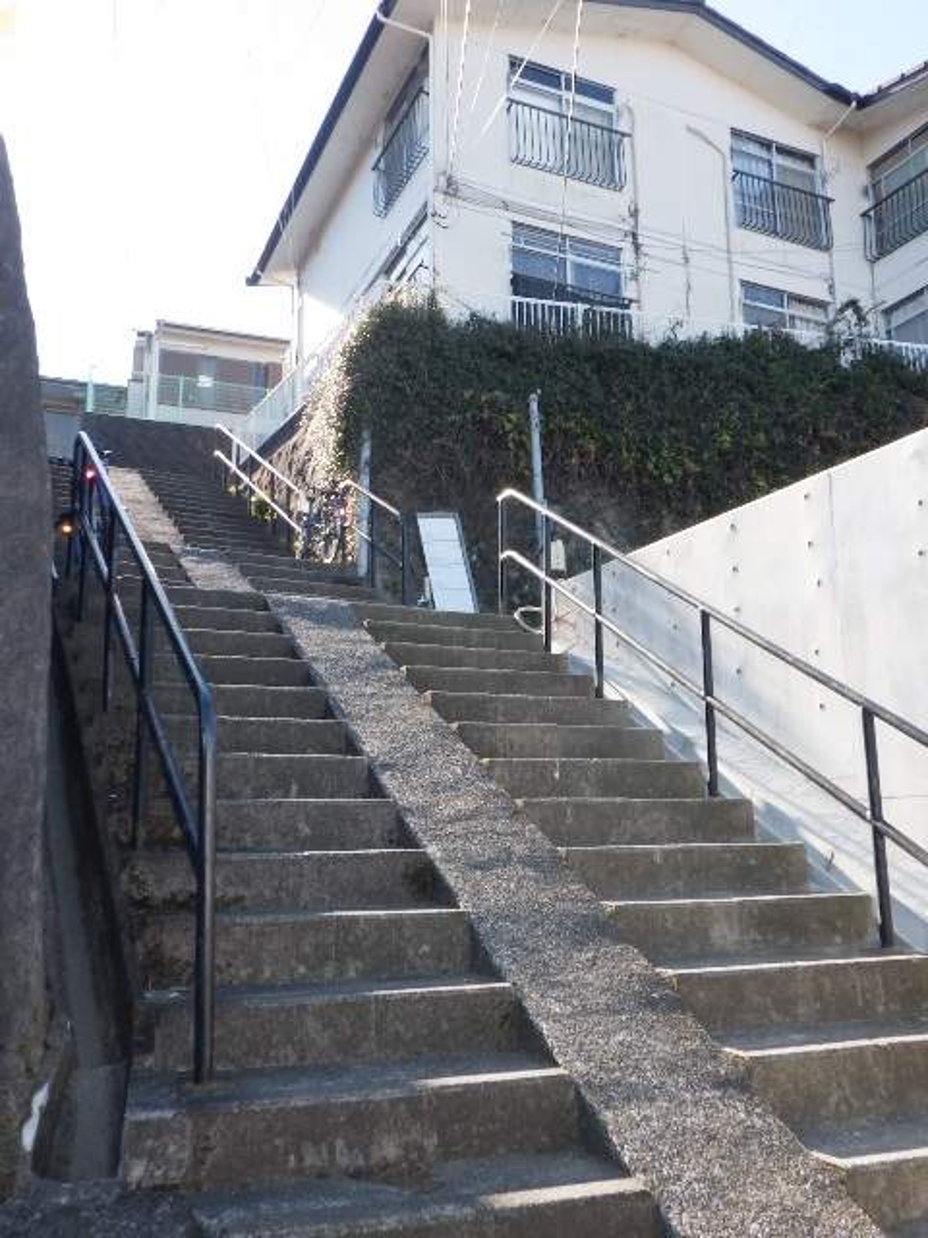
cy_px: 619
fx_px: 1001
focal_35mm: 28
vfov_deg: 63.4
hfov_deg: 49.7
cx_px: 464
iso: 250
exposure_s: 1/320
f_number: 4.2
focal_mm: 5
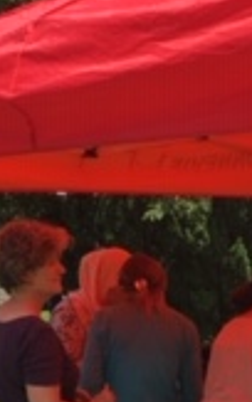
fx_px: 1328
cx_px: 294
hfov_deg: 10.7
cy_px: 330
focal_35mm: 121
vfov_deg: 17.1
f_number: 2.2
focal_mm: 4.15
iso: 25
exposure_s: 1/793
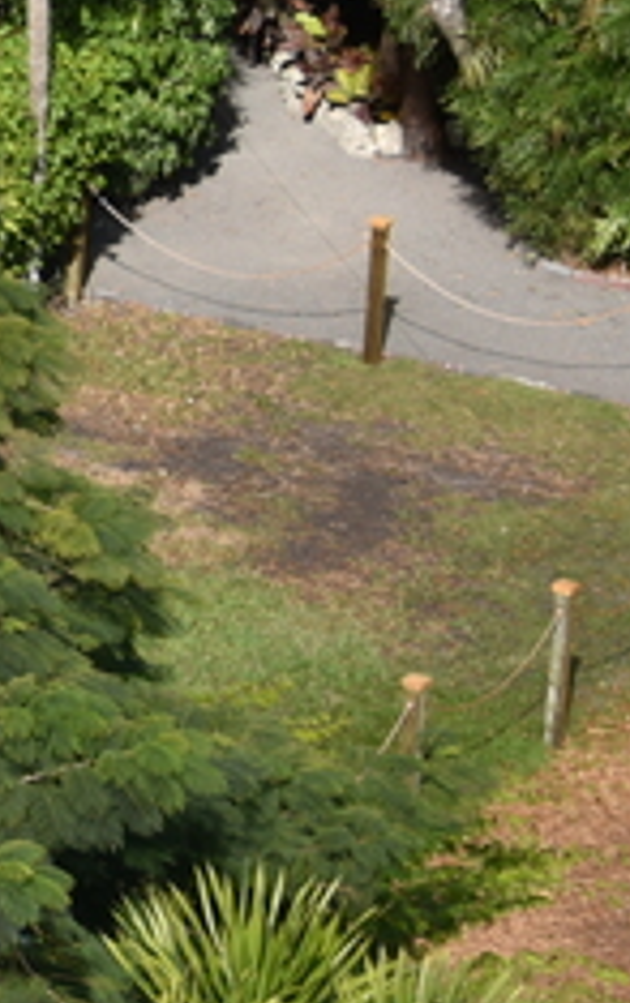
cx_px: -1779
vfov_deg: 6.1
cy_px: -51
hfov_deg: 3.6
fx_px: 9443
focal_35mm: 345
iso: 100
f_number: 8
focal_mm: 62
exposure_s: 1/250
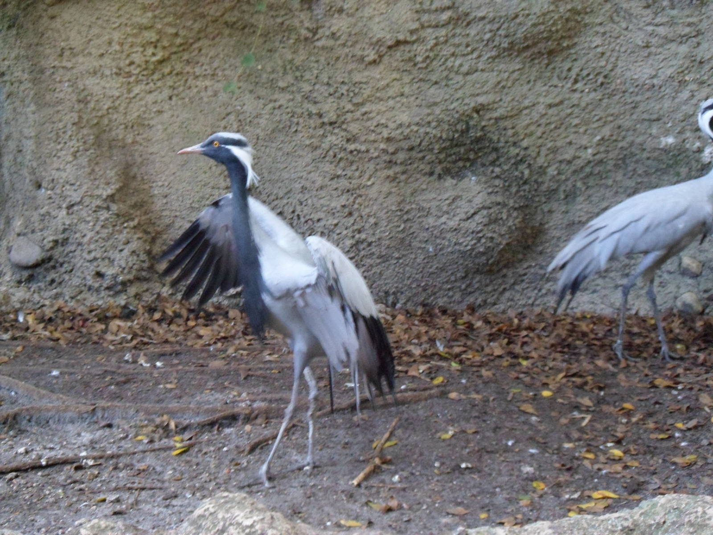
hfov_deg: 28.6
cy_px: 268
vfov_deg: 21.6
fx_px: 1401
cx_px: 356
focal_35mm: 68
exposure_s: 1/20
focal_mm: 10.6
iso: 640
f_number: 4.7
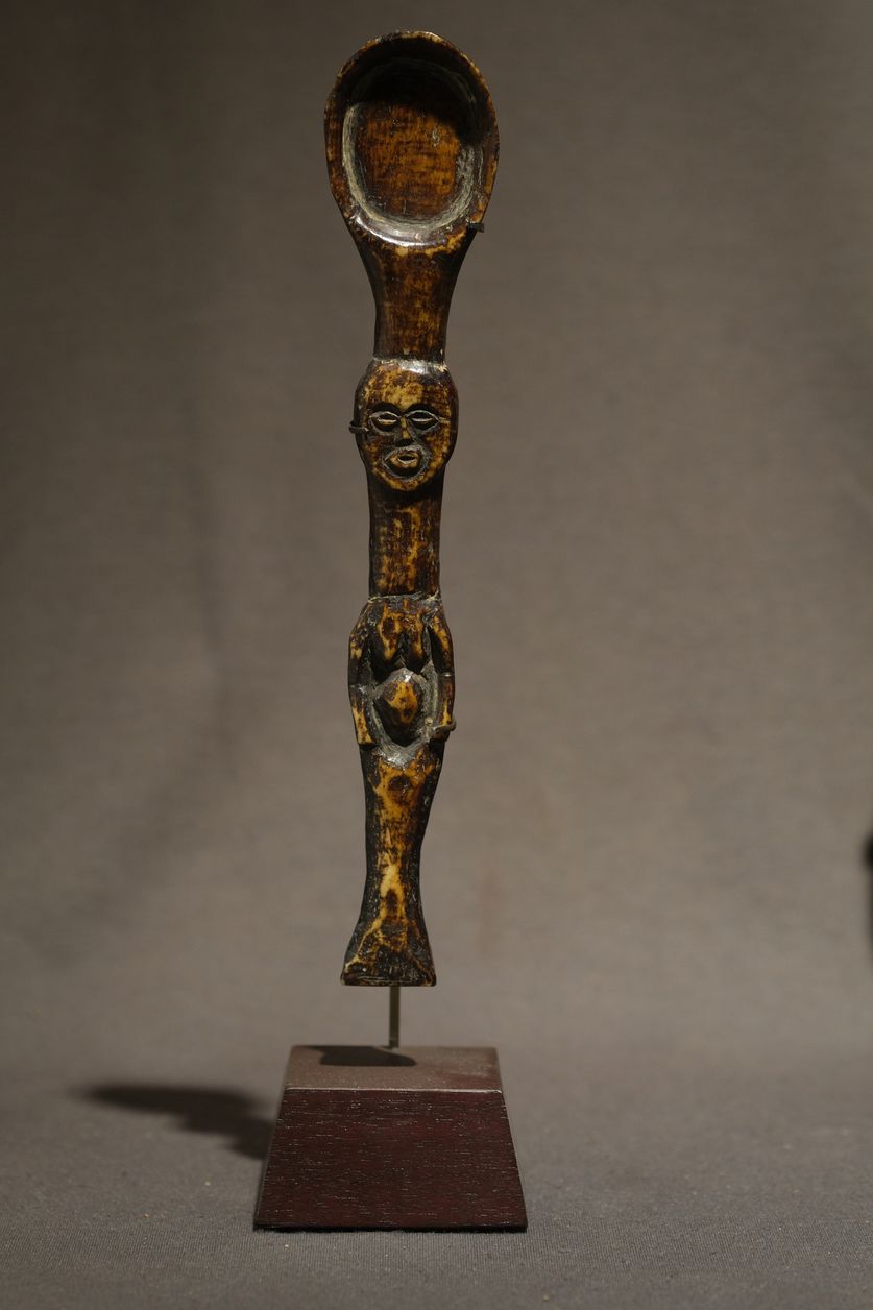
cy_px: 655
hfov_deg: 15.2
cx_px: 436
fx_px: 3274
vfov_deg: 22.6
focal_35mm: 90
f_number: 4
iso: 800
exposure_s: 1/58
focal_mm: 60
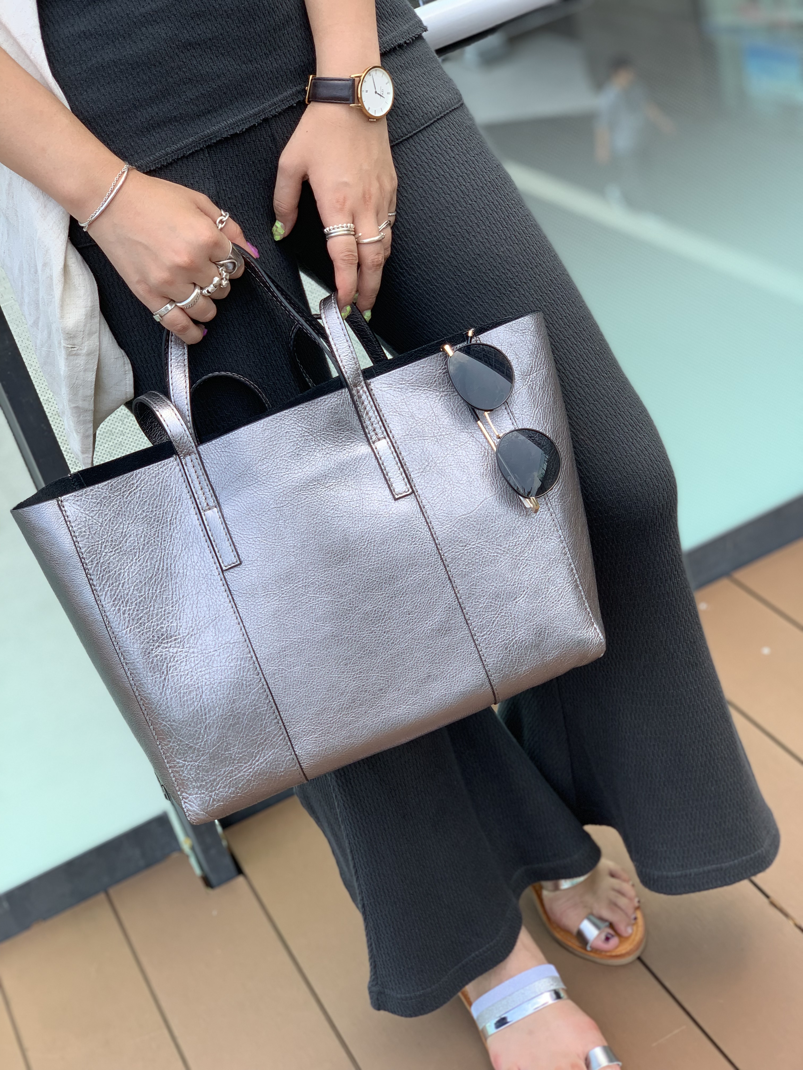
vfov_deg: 36.8
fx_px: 1608
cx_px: 402
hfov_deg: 28.0
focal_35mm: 52
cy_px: 535
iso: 16
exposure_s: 1/199
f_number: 2.4
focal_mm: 6
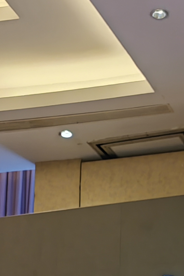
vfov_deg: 16.0
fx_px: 928
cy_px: 368
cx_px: 181
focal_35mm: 121
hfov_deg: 11.2
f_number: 1.8
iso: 200
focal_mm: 5.54
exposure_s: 1/100
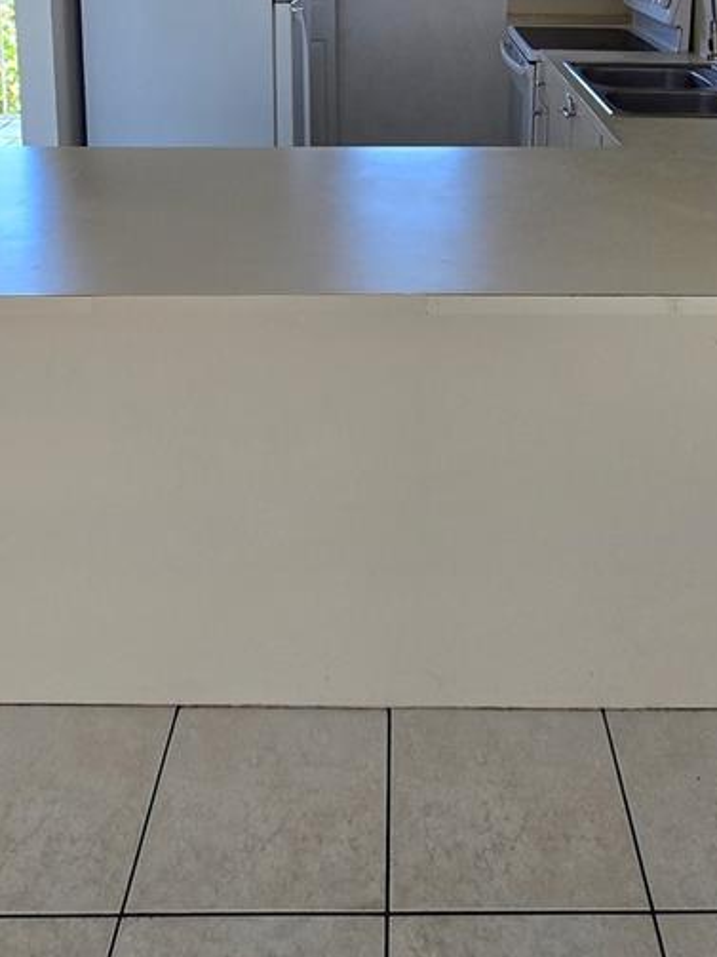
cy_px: 44
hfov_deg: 45.3
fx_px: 856
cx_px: 415
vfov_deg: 49.7
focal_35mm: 31
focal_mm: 2.2
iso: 80
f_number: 2.2
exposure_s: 1/60
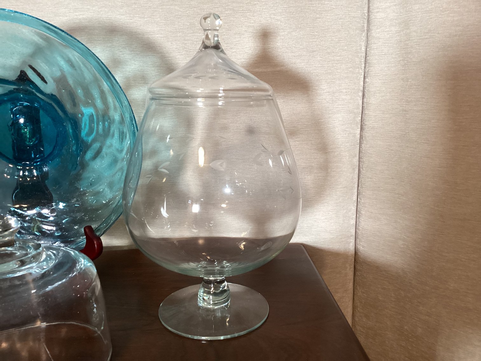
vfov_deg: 45.4
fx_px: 431
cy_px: 180
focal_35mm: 31
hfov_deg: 58.3
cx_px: 240
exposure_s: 1/50
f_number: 2.4
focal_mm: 3.3
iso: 200
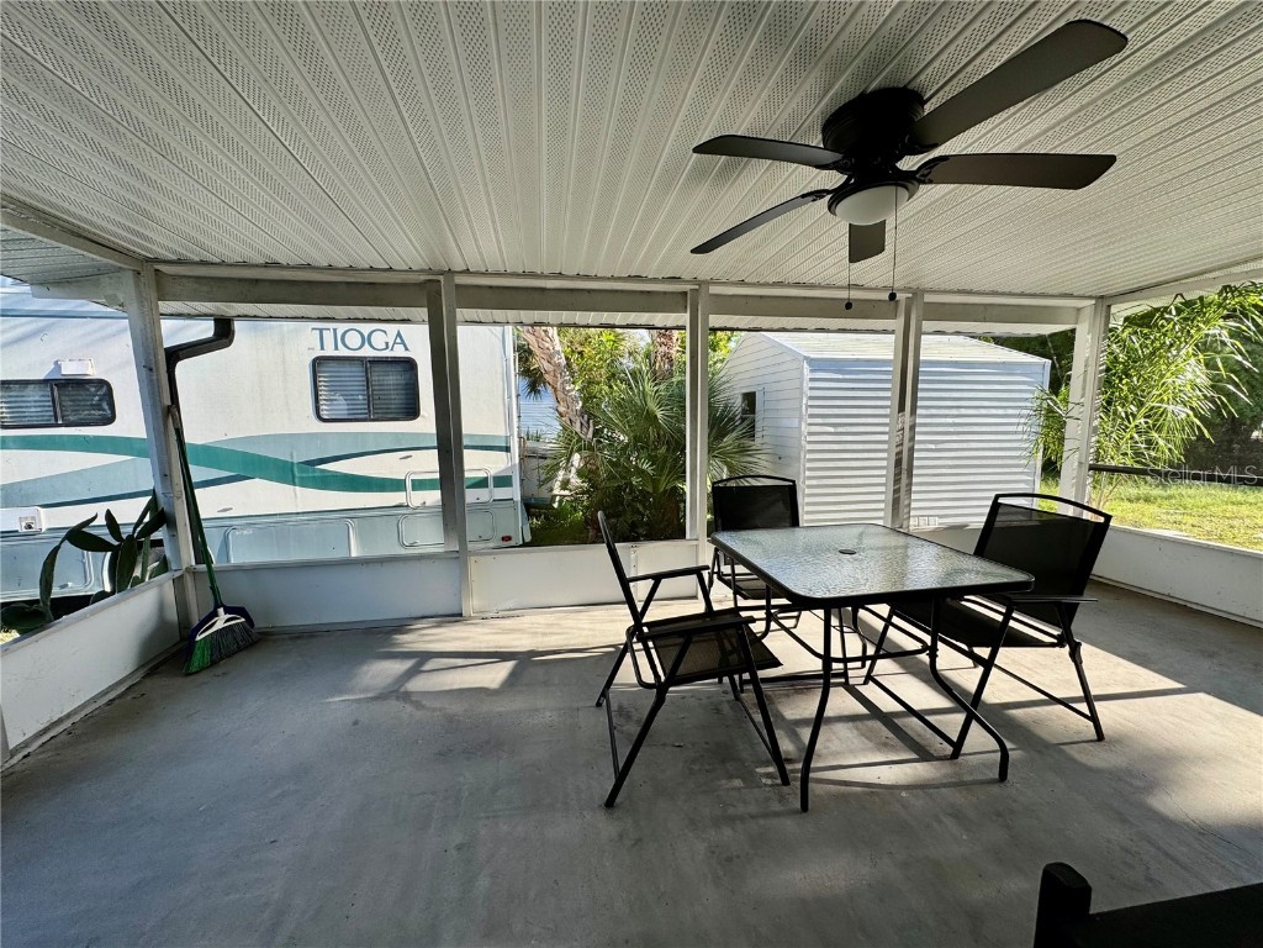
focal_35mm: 14
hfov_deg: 102.1
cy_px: 474
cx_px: 632
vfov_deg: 85.7
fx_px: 511
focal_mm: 2.22
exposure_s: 1/337
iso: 40
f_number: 2.2
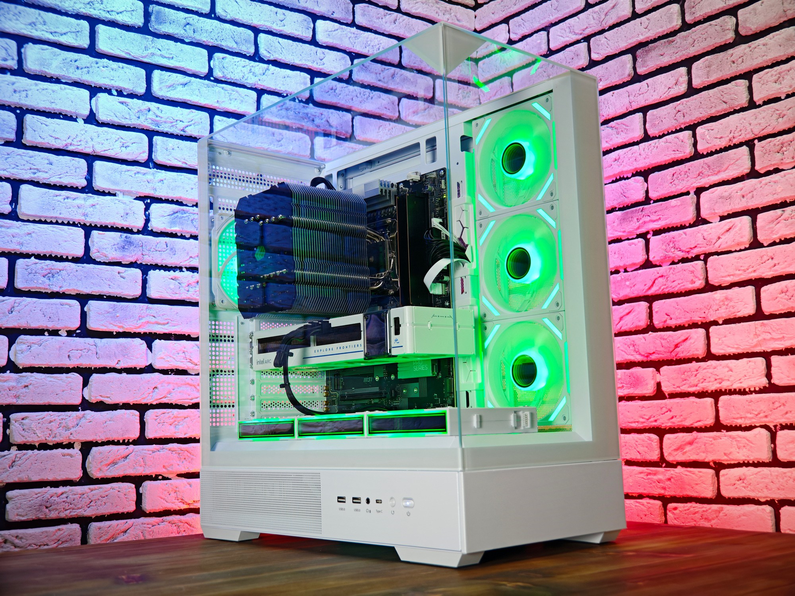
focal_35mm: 23
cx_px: 398
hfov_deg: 73.9
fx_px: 528
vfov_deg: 58.9
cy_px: 298
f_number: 4
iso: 640
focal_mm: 8.72
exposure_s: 1/80
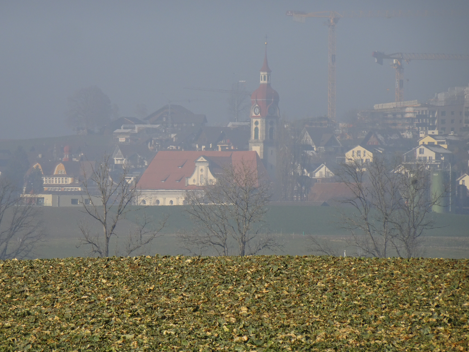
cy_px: 173
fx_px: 5176
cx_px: 200
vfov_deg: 3.9
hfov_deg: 5.2
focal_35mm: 382
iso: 80
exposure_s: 1/500
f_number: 6.3
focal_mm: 55.52
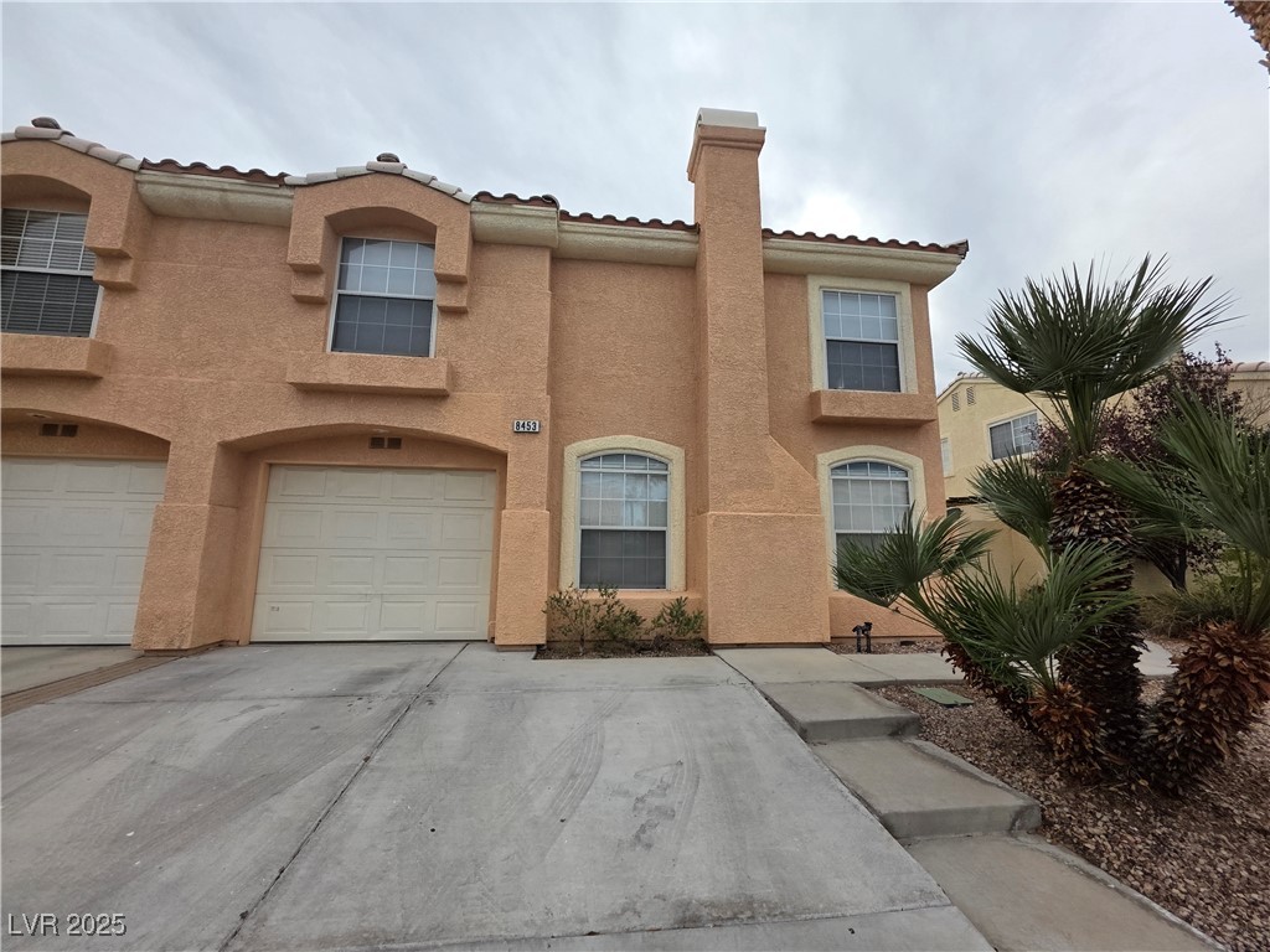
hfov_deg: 106.2
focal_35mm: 13
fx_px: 477
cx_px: 635
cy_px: 476
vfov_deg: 89.9
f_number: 1.9
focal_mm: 2.2
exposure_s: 1/1789
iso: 40
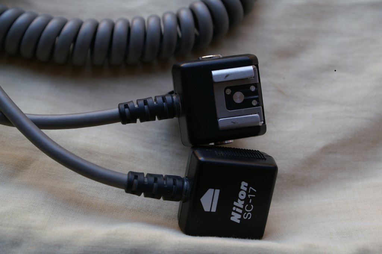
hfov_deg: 29.9
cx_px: 191
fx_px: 716
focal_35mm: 68
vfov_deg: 20.1
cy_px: 127
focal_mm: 45
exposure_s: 1/20
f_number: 5.6
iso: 100
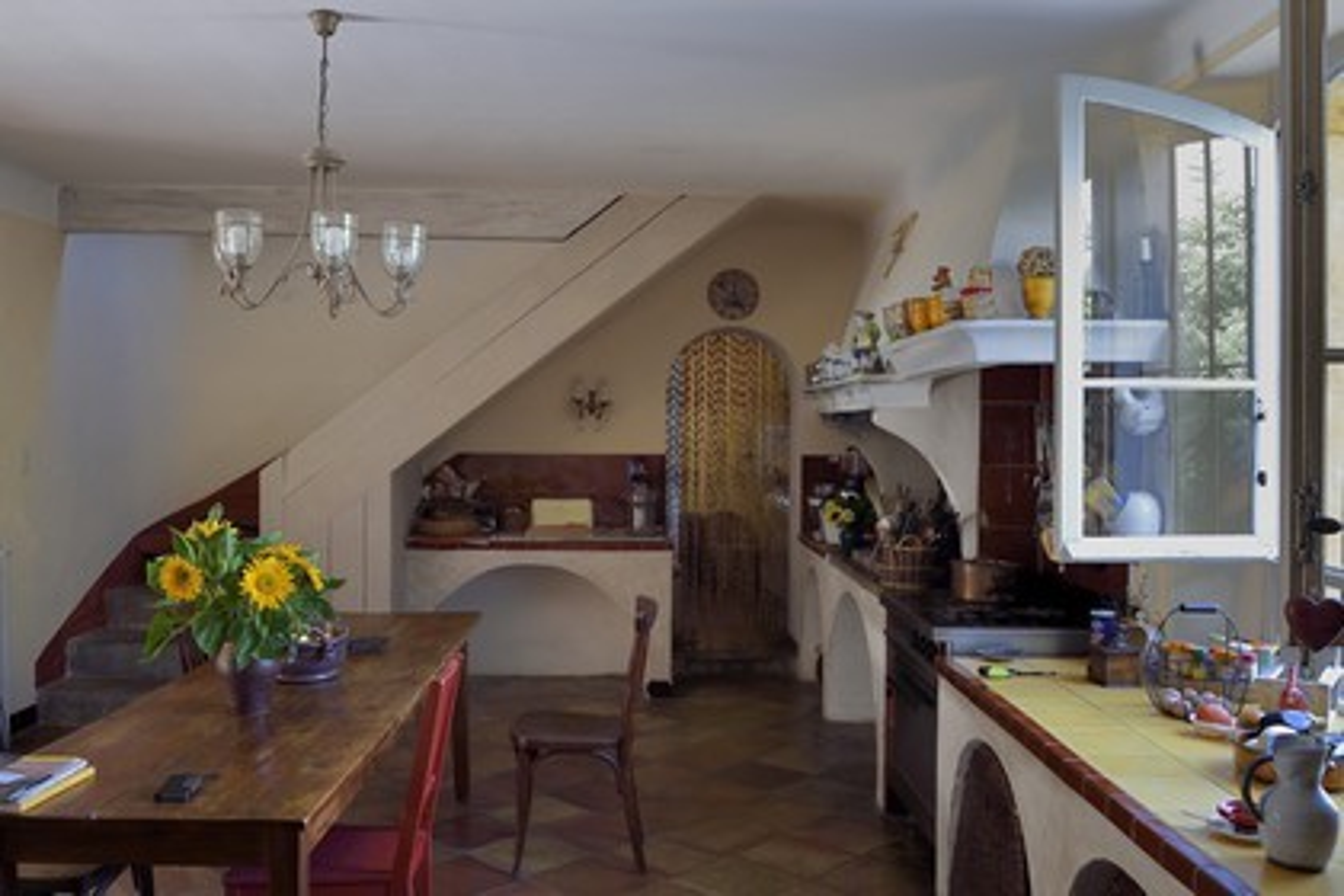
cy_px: 448
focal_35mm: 28
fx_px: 1045
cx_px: 672
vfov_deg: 46.4
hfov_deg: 65.5
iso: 1000
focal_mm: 28
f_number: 6.3
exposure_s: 1/25
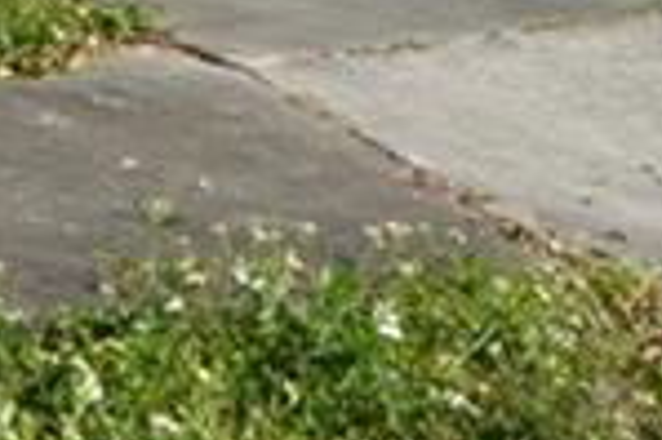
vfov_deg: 5.3
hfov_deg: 7.6
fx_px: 4537
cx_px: -1115
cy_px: -858
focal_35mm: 247
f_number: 7.1
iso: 100
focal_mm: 24
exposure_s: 1/200
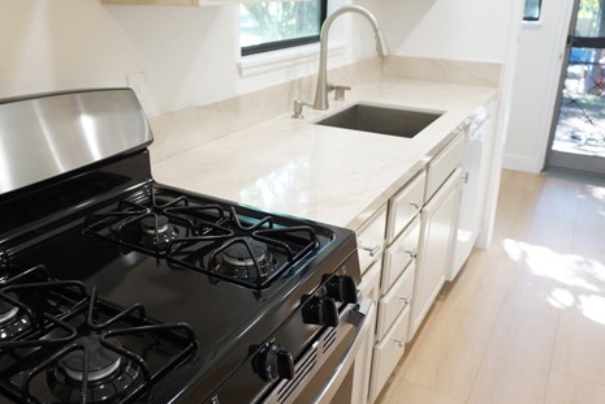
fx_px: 555
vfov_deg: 39.9
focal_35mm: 33
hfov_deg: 56.9
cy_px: 183
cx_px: 251
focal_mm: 16
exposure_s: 1/60
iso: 400
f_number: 3.5
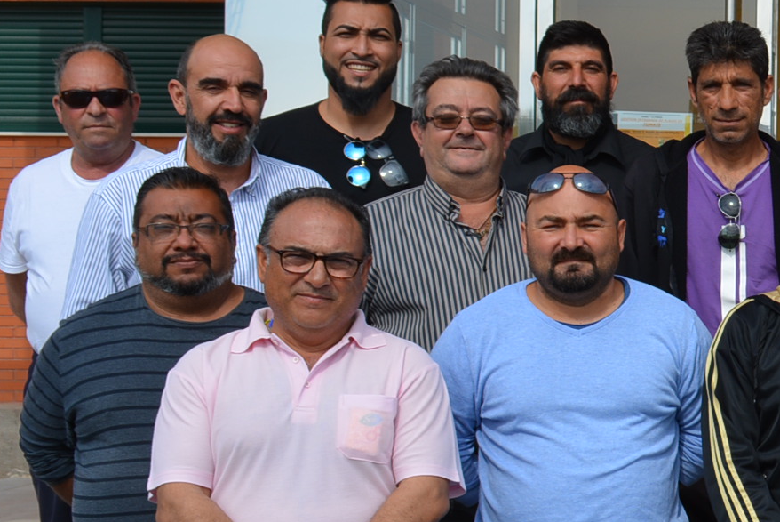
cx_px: 1273
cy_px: 360
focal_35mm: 92
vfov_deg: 14.9
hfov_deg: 18.7
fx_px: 1995
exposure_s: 1/250
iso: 100
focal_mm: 18
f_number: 8
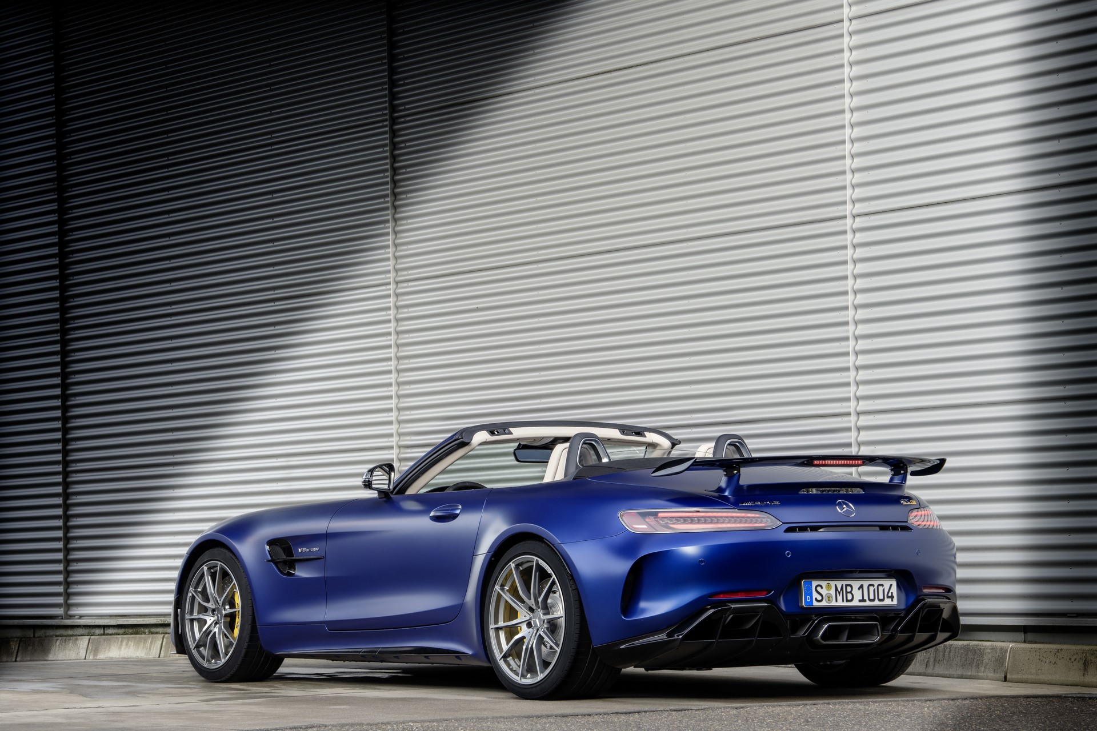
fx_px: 3413
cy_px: 366
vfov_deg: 12.2
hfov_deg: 18.3
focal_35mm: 112
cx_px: 548
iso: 100
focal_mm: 112
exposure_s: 1/30
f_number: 11
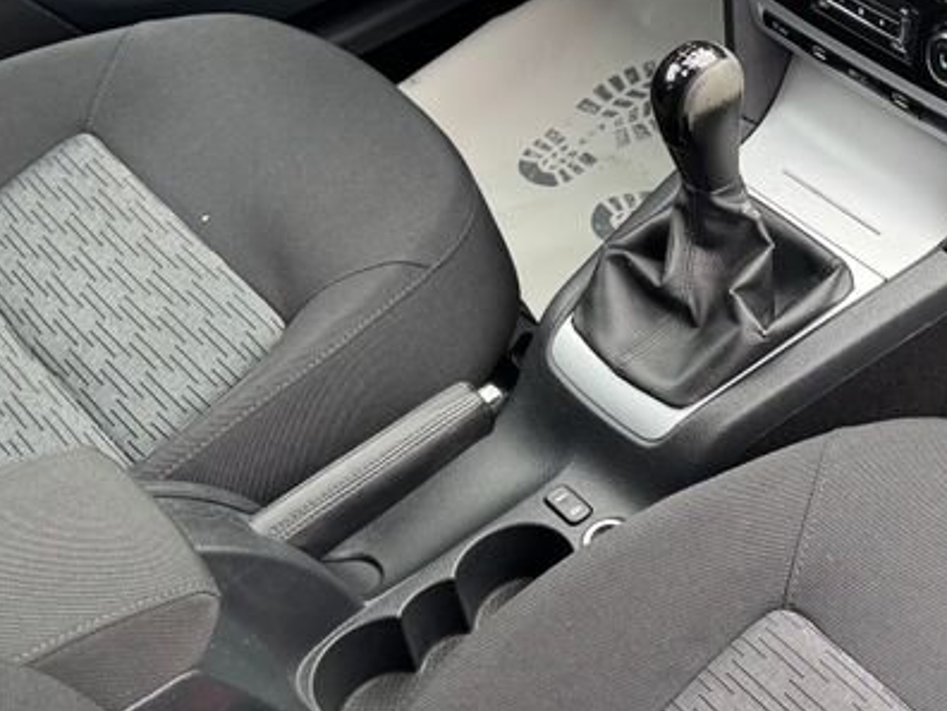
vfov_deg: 23.5
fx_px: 1696
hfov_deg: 30.1
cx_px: 823
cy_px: 213
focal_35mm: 62
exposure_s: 1/121
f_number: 1.78
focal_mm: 6.76
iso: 200
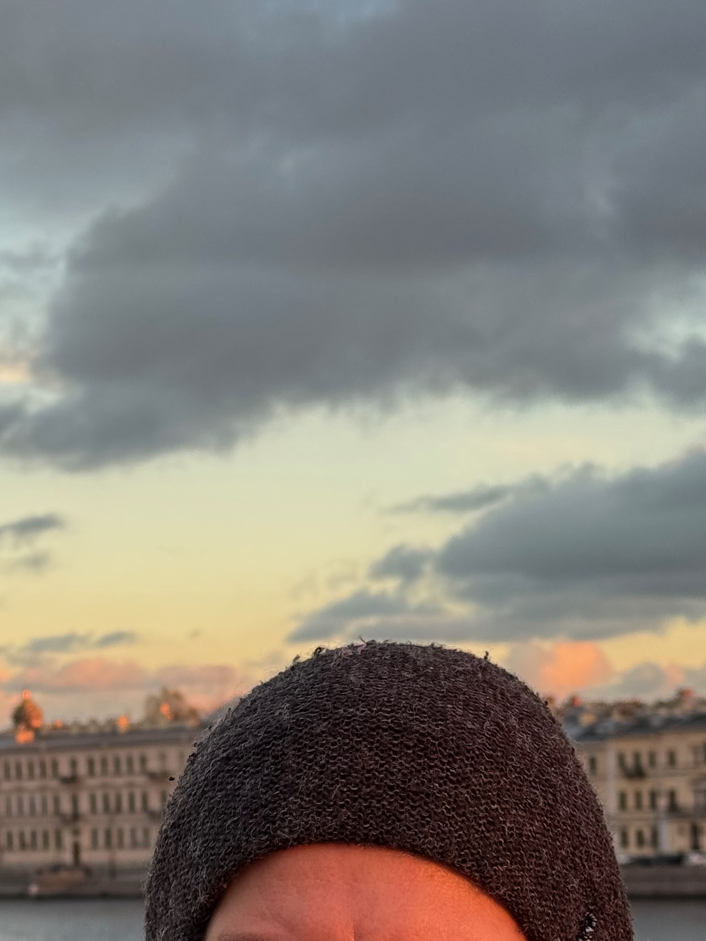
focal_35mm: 97
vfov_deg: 19.9
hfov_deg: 15.1
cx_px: 110
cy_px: 813
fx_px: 2638
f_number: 1.78
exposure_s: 1/242
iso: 64
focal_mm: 6.76
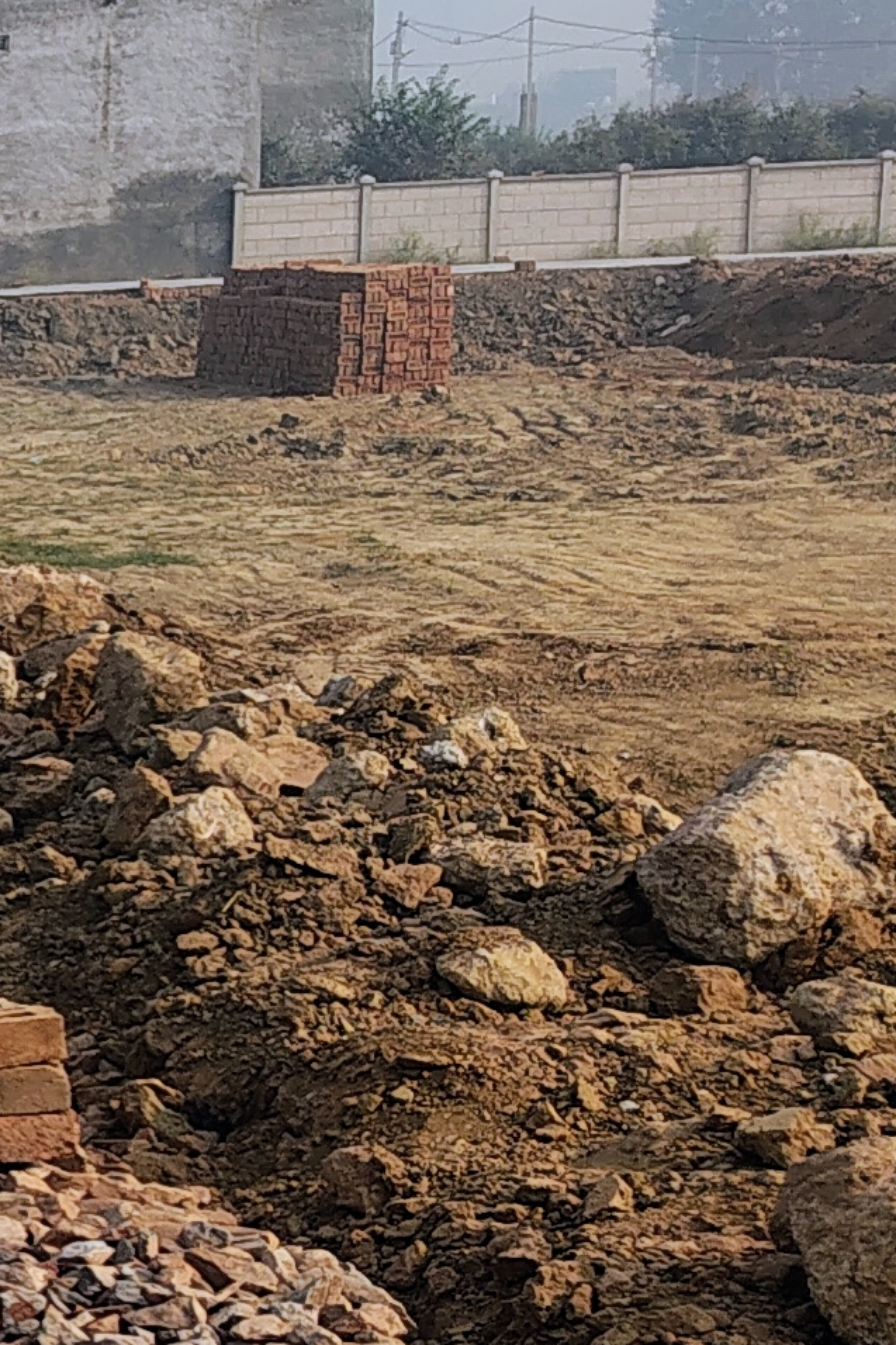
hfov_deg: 10.4
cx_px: -1488
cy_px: 982
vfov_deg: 19.0
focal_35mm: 107
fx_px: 3996
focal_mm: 5.56
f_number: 1.8
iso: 100
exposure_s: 1/1612
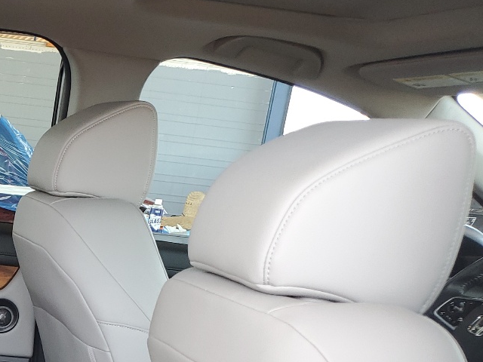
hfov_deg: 26.7
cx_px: -87
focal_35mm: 65
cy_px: 430
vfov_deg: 21.1
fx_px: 907
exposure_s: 1/60.2
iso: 52
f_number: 1.5
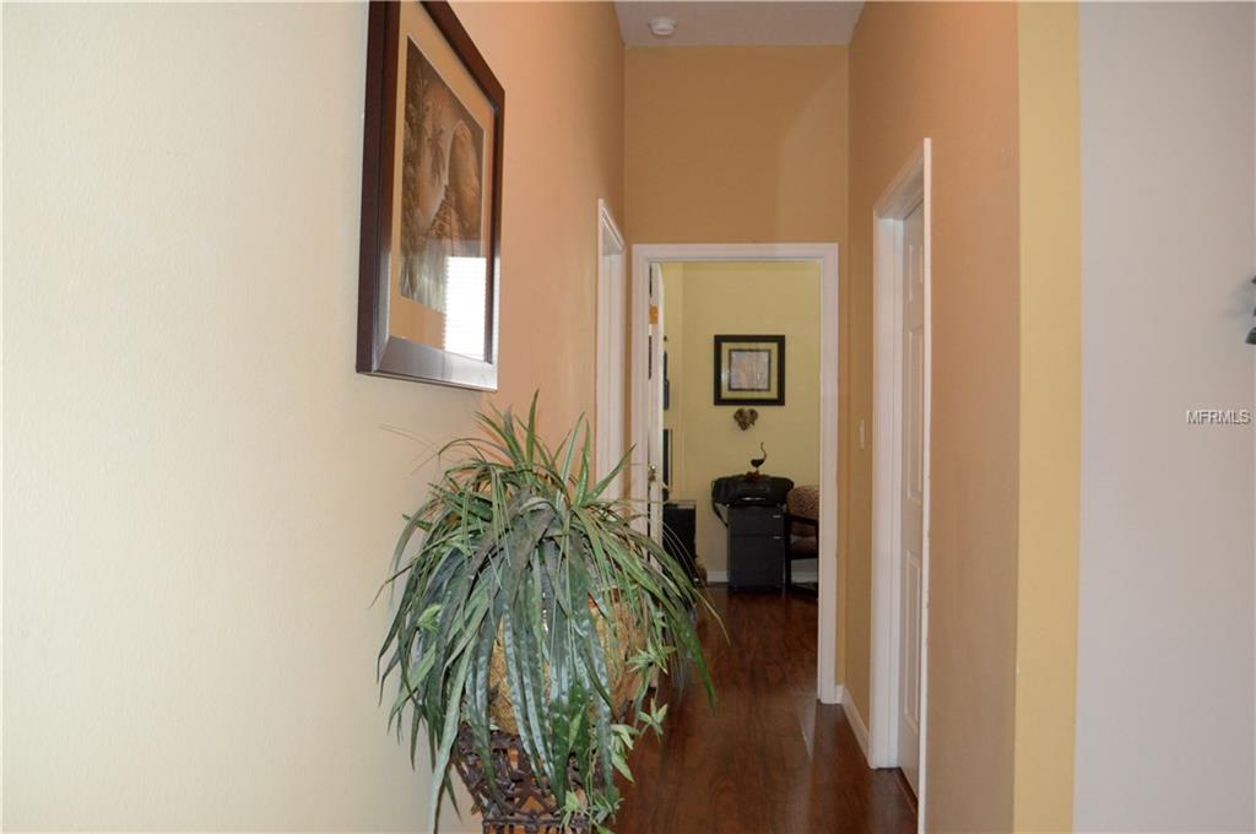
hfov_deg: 67.4
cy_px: 417
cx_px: 628
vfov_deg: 47.8
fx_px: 941
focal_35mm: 27
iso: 1400
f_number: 3.5
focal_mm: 18
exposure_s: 1/60
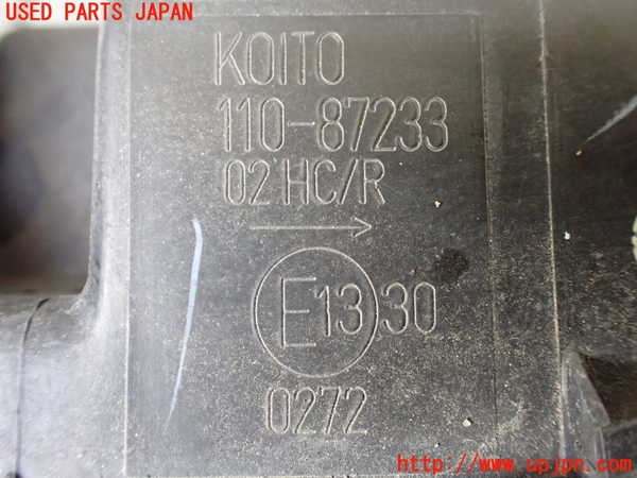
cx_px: 318
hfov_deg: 60.0
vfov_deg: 46.8
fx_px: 552
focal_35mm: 30
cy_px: 239
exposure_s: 1/60
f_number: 2.3
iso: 800
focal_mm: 5.4
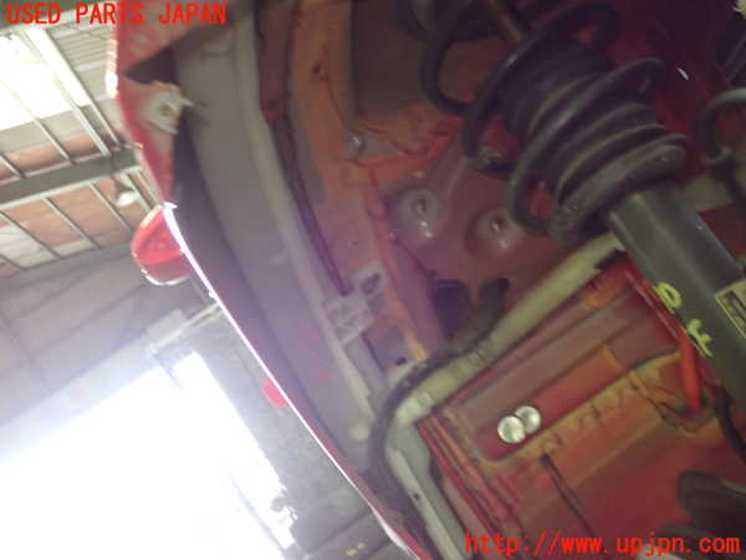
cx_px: 373
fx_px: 819
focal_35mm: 38
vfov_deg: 37.7
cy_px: 280
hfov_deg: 49.0
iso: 800
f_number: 2.7
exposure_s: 1/25
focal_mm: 6.83
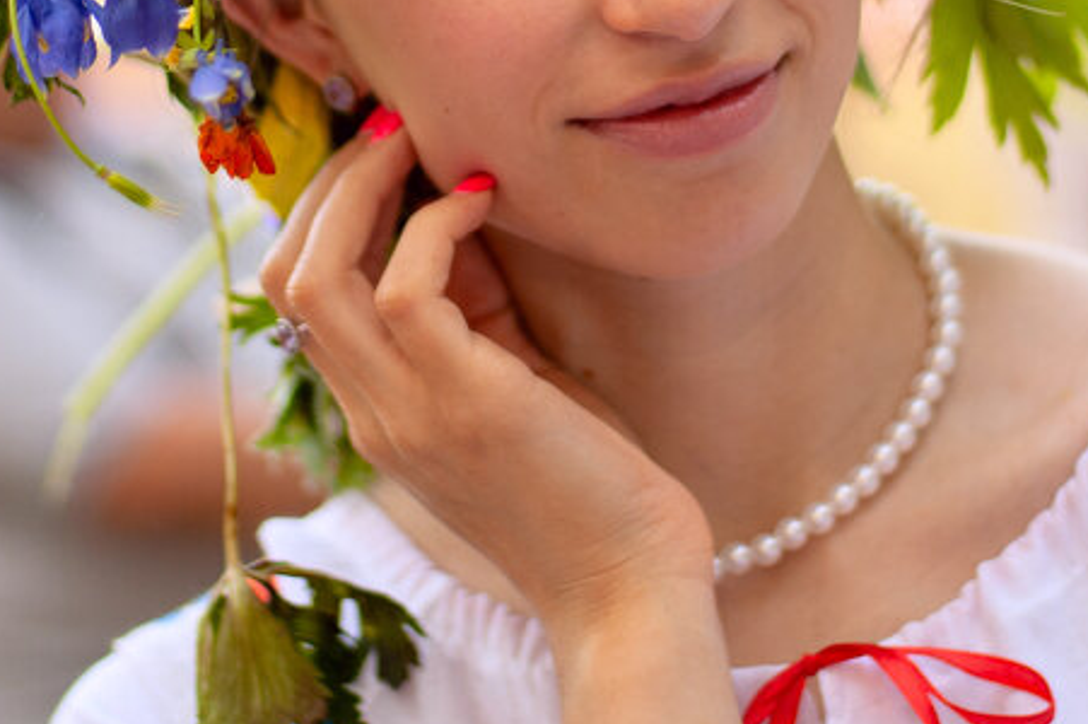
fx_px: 4017
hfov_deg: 15.4
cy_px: -175
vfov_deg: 10.1
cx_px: 545
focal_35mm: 133
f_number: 1.8
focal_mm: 50
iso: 400
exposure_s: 1/1000
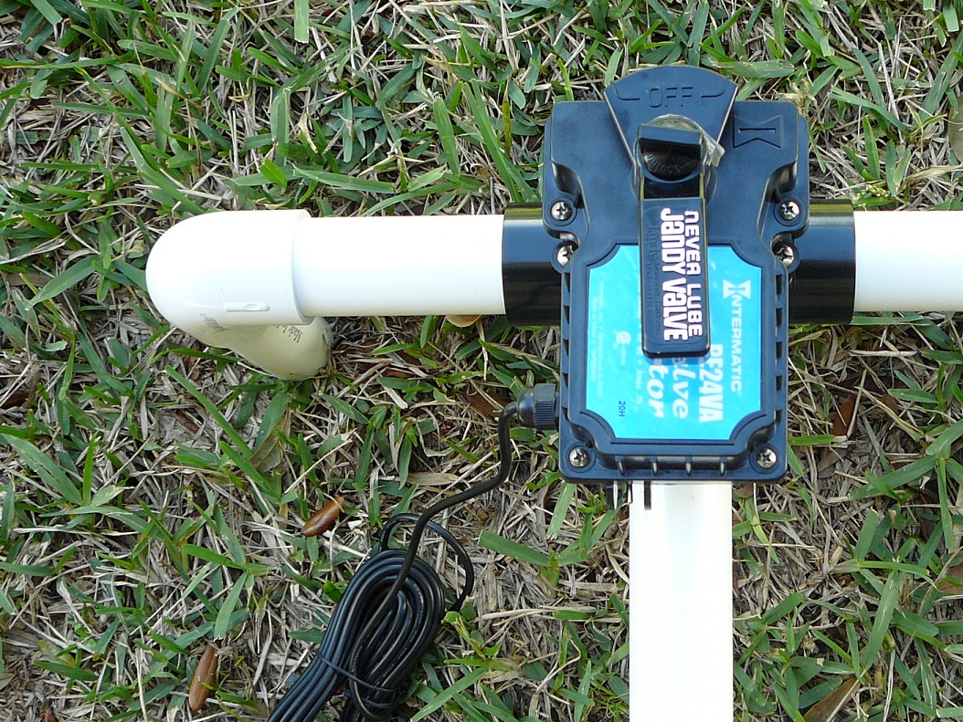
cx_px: 658
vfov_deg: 28.5
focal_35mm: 51
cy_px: 455
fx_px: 1419
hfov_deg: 37.0
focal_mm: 5.2
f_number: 2.8
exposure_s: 1/80
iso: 80
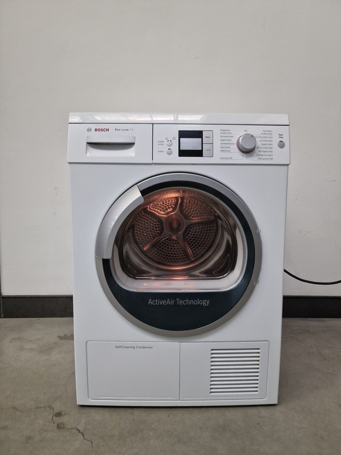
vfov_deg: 73.9
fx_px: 302
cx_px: 170
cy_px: 228
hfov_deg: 58.9
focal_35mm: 23
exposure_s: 1/100
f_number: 1.8
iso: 200
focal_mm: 6.4
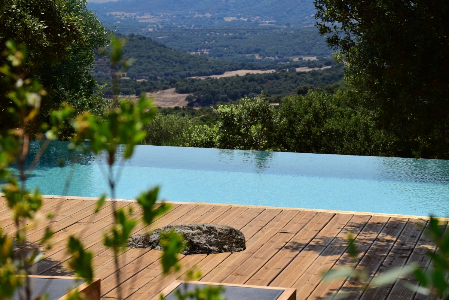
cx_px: 224
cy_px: 150
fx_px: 1235
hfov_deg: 20.6
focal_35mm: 99
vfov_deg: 13.8
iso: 400
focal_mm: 66
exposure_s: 1/2000
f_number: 11
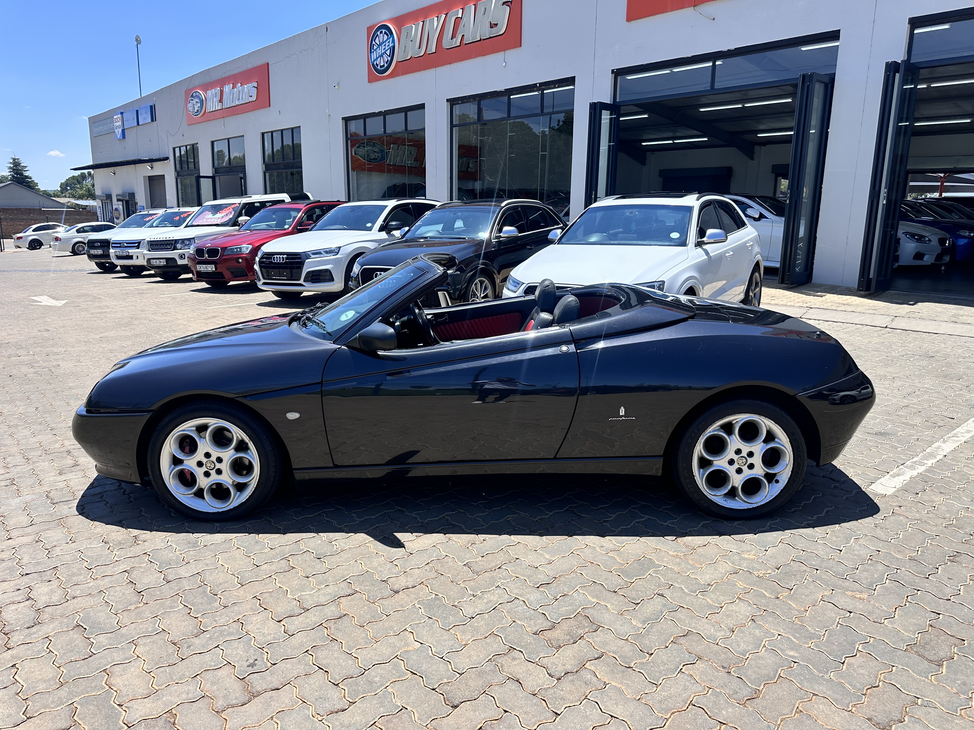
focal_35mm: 24
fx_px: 675
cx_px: 487
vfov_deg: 56.8
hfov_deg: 71.6
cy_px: 365
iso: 80
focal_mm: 6.86
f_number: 1.78
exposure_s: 1/2882
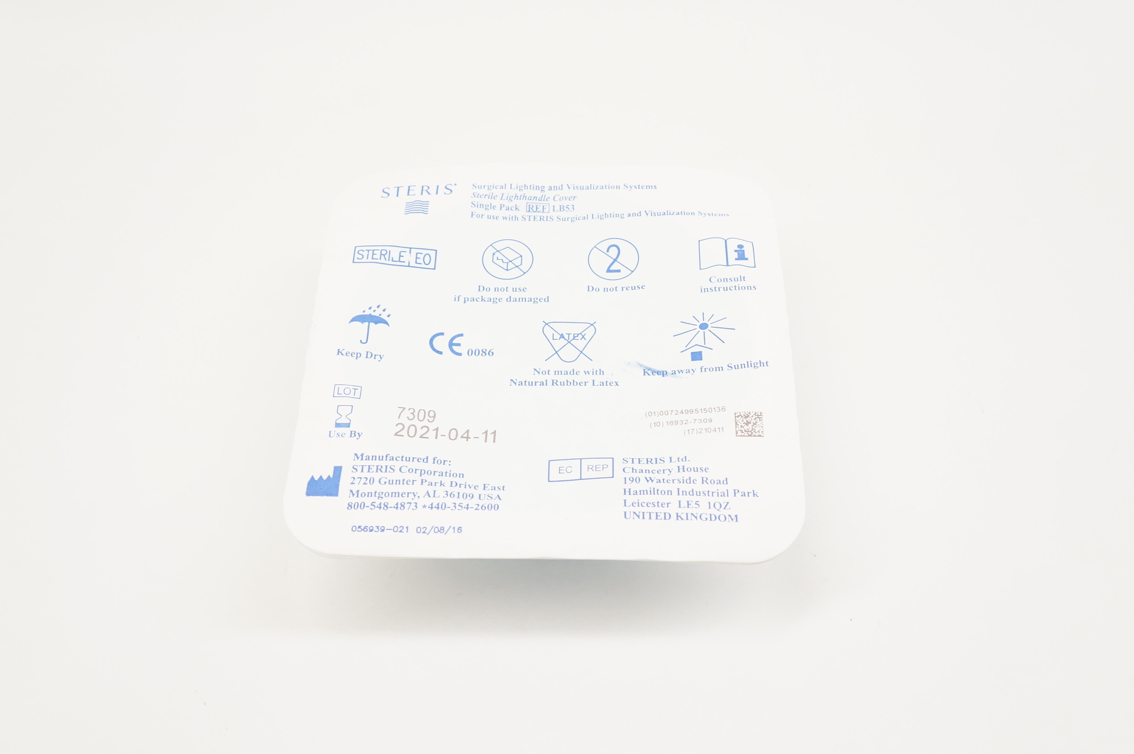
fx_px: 1274
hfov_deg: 48.0
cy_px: 377
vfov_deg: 32.9
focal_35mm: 40
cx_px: 567
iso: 400
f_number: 6.3
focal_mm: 27
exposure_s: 1/50
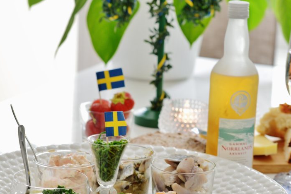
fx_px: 1003
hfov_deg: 16.5
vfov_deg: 11.1
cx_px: 174
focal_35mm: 124
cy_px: 120
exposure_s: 1/30
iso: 800
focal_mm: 85
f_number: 6.3
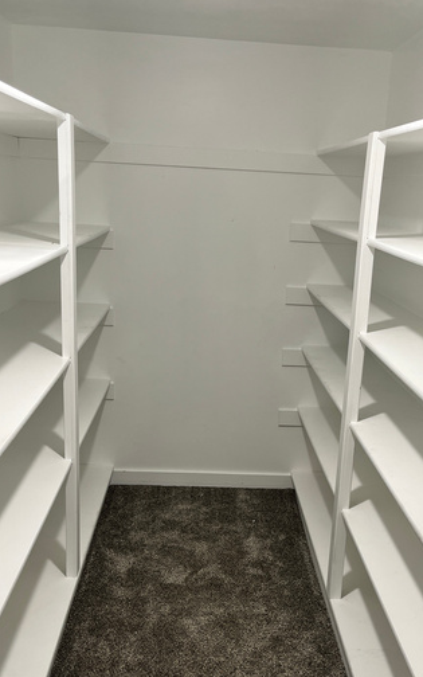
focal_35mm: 42
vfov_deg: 46.4
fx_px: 775
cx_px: 244
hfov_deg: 30.5
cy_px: 455
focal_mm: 5.1
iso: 64
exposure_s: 1/60
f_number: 1.6
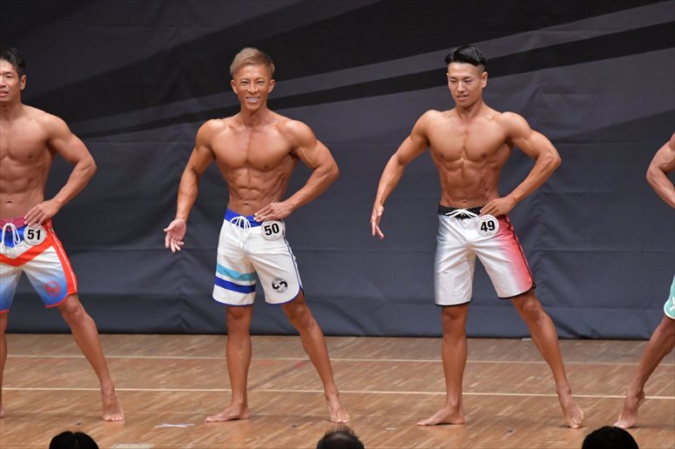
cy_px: 224
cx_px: 338
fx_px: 5060
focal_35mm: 270
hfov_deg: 7.6
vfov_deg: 5.1
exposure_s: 1/400
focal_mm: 180
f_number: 5.6
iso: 6400
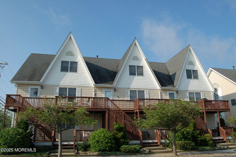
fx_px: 177
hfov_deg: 67.5
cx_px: 118
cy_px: 78
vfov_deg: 47.7
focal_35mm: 27
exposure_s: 1/400
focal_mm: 18
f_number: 10
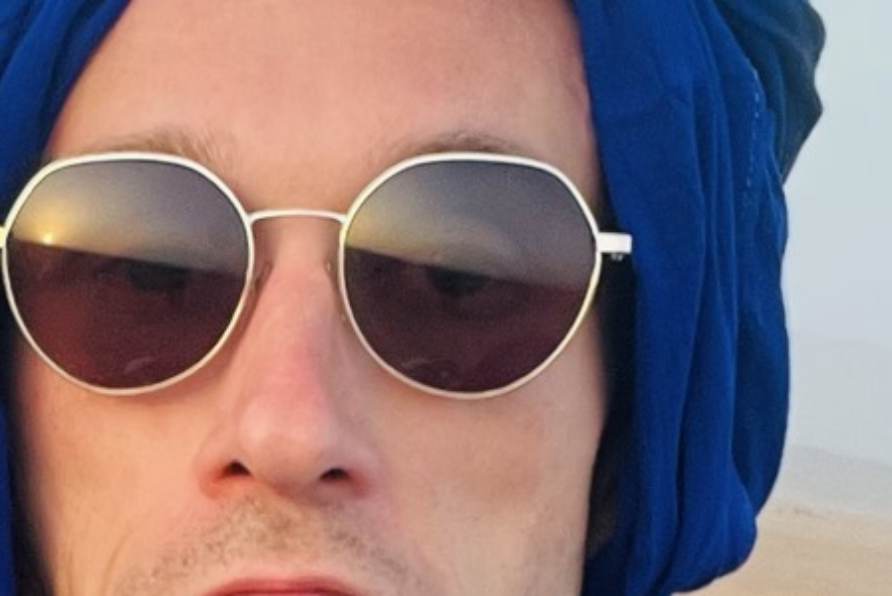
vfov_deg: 10.6
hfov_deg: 16.1
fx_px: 3099
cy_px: 882
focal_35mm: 125
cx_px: 12
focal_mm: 2.71
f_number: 2.2
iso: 100
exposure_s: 1/78
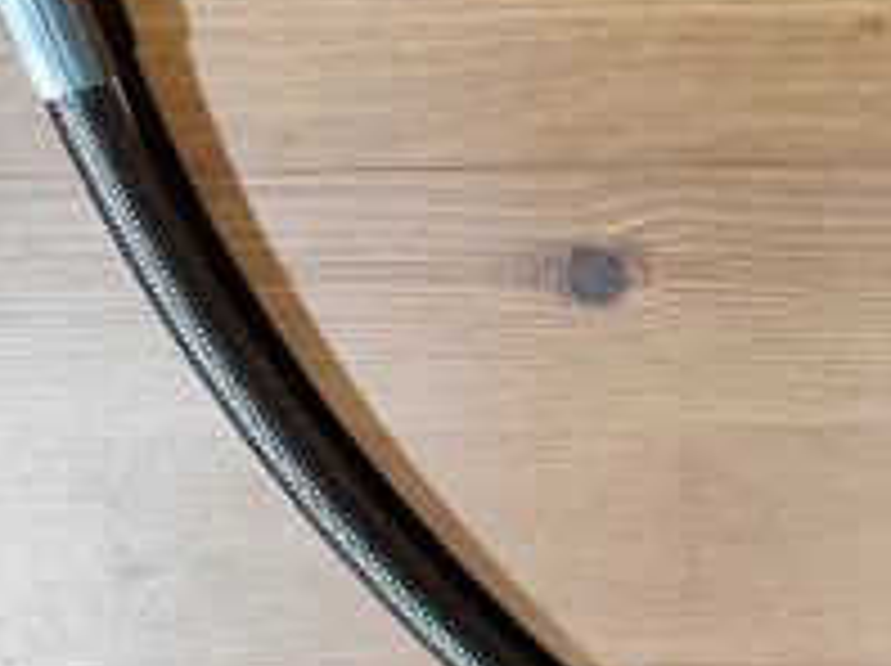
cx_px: 1688
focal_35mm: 93
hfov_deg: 16.8
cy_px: 202
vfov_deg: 15.8
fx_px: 2391
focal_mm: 6.19
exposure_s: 1/41.3
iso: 320
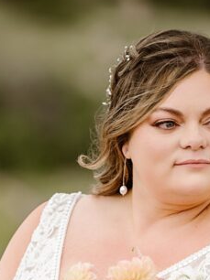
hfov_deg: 2.9
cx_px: 160
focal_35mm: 515
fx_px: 4172
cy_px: 327
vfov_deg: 3.8
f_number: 2.8
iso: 160
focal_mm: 160
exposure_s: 1/800
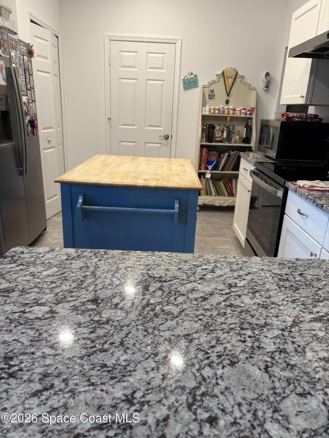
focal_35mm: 26
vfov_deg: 67.3
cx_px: 164
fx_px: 329
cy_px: 219
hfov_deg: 53.1
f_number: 1.6
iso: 125
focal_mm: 5.96
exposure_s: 1/60
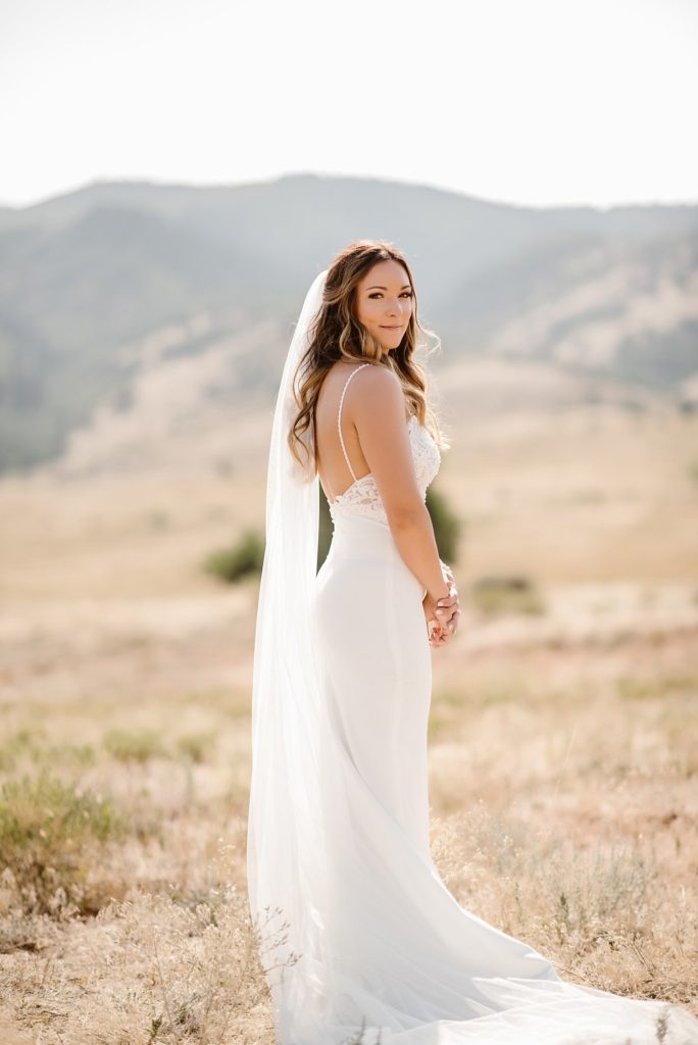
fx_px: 2469
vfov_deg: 23.9
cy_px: 522
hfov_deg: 16.1
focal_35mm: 85
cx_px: 349
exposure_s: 1/4000
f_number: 1.8
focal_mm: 85
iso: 200
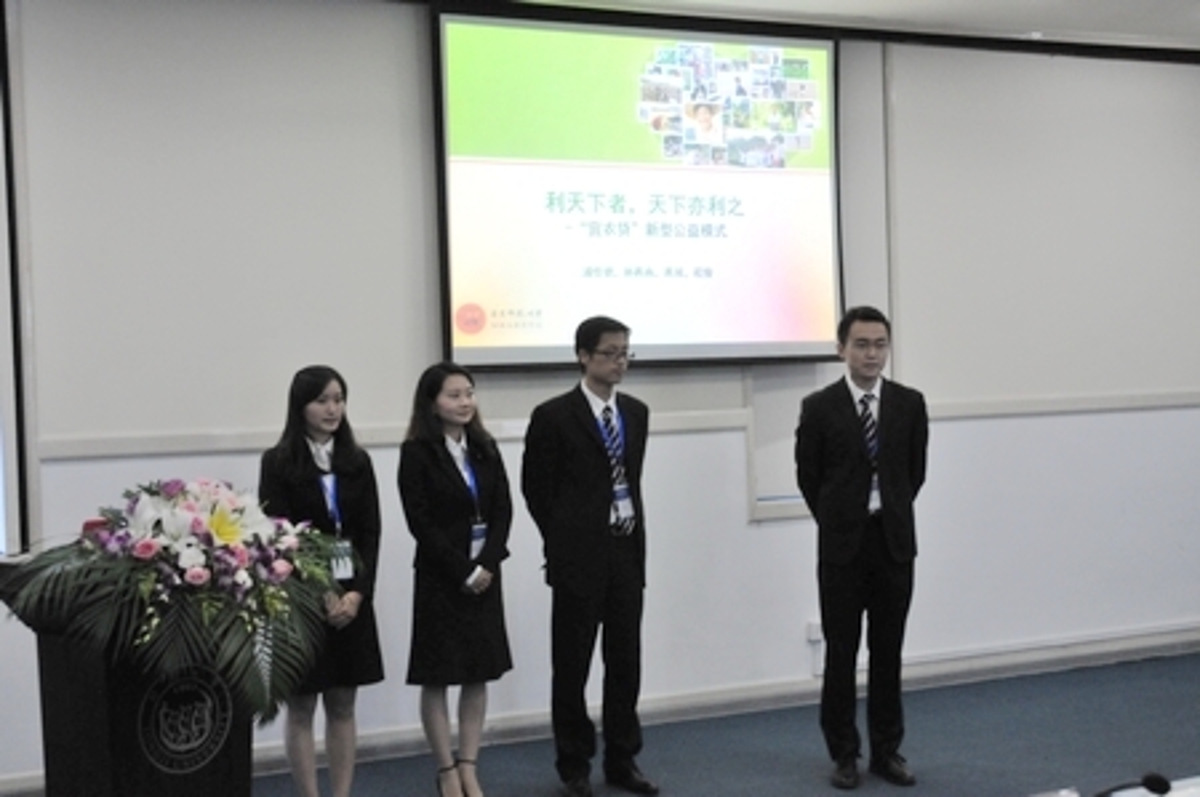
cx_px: 600
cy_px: 398
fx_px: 1698
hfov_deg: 38.9
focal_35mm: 51
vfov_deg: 26.4
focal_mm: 34
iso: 1600
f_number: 5.6
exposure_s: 1/30
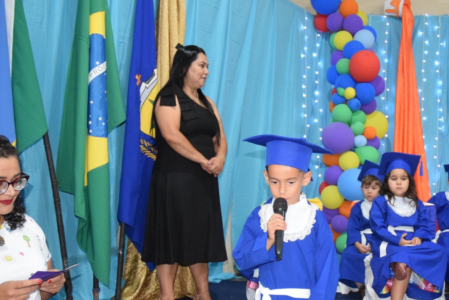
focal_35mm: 45
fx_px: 562
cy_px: 207
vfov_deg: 29.6
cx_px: 340
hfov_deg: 42.2
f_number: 3.5
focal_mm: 18
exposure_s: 1/60
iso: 2200
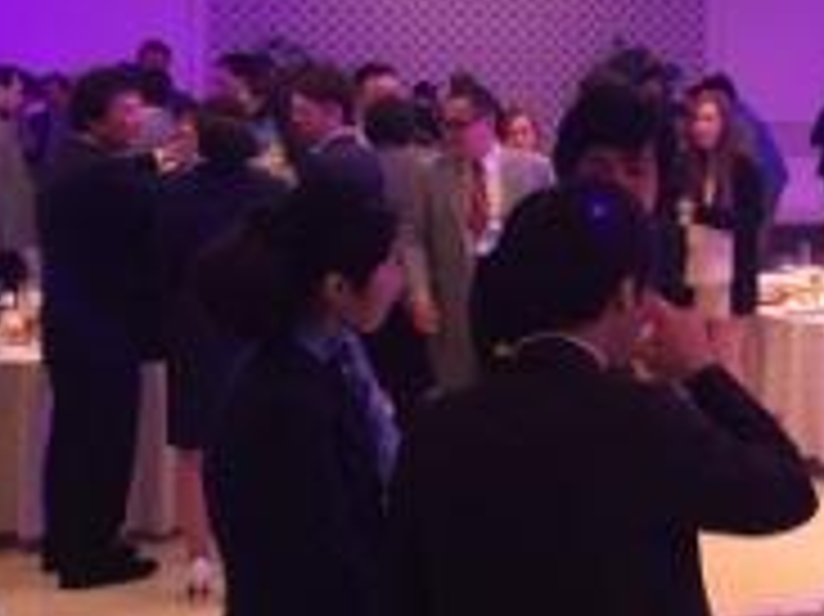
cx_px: 847
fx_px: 1689
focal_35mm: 71
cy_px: 85
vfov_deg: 20.4
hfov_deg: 25.9
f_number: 2.2
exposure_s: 1/17
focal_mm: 4.15
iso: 200
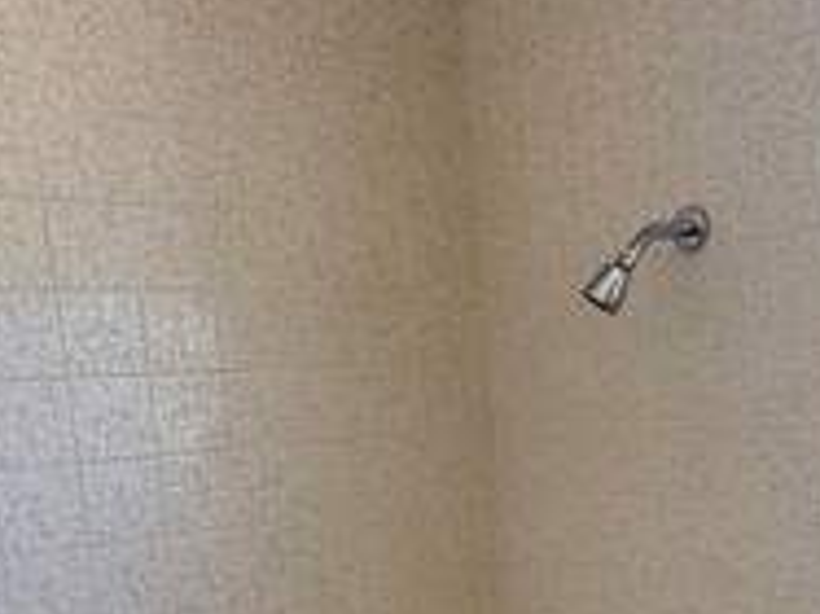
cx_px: 460
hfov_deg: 39.6
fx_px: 1136
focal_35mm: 48
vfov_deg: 28.6
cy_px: 596
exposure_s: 1/99
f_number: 2.2
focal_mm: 2.22
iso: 100
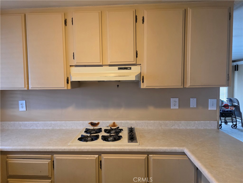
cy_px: 92
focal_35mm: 23
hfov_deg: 73.9
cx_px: 122
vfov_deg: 58.9
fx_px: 161
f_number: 1.7
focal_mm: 6.3
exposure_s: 1/120
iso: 800
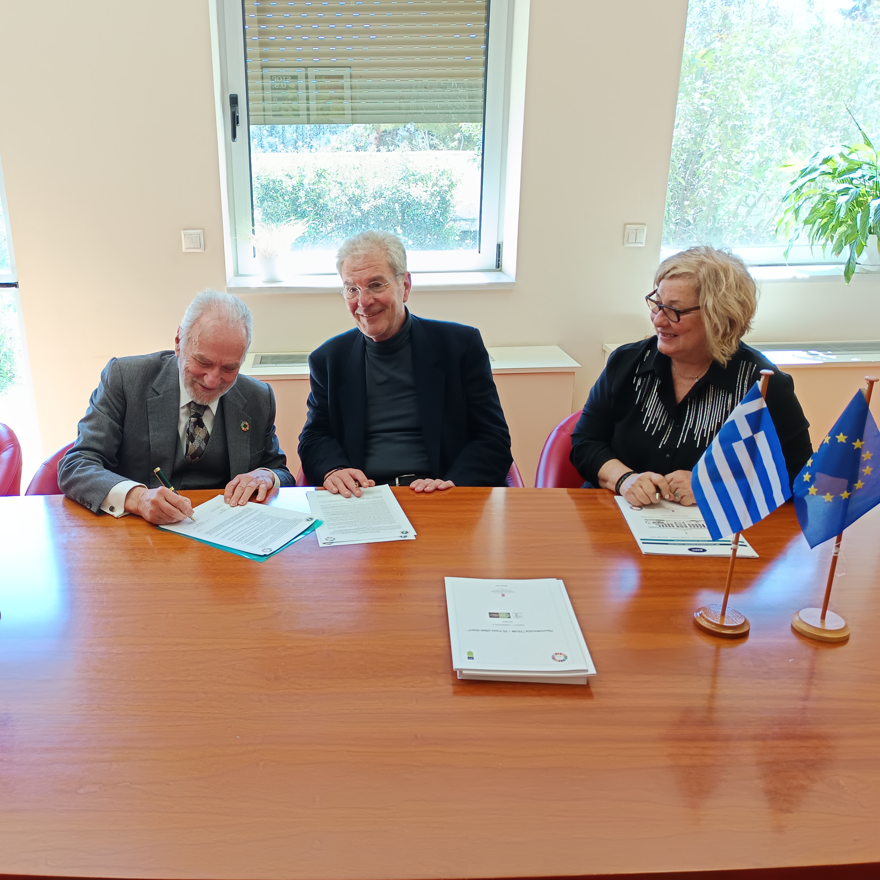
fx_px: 834
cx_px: 341
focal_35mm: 29
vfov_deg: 55.6
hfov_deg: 55.1
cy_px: 435
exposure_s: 1/50
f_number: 1.7
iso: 208
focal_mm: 5.31
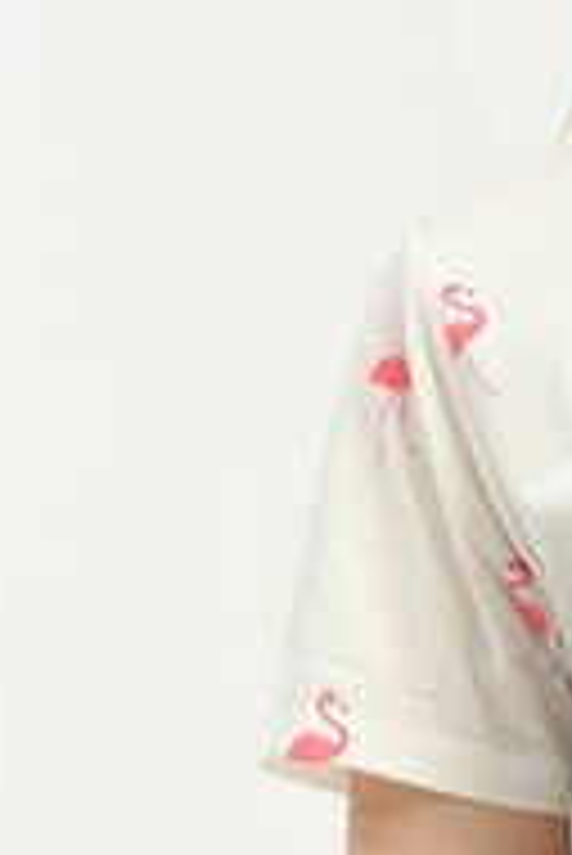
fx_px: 14987
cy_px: 680
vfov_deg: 3.3
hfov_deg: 2.2
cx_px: 878
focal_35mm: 630
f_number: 6.3
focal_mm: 160
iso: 100
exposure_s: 1/160
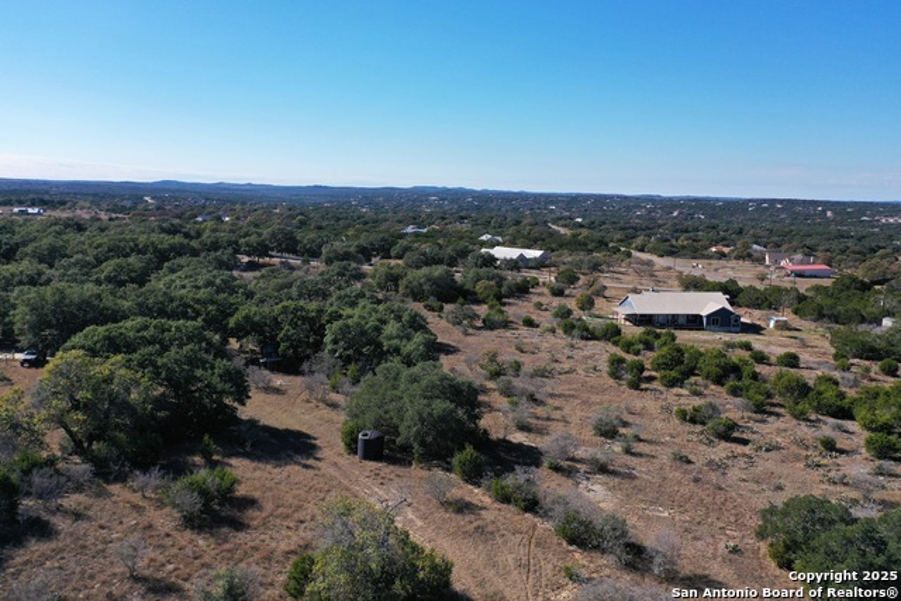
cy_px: 300
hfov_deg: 65.5
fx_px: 701
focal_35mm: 28
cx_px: 450
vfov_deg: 46.4
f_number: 3.2
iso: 100
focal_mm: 10.26
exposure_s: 1/1600
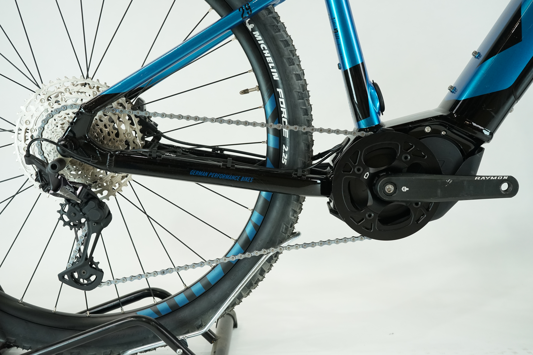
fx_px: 637
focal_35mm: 43
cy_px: 178
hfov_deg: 45.4
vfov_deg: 31.2
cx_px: 266
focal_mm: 43
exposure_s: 1/200
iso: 1600
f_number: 5.6
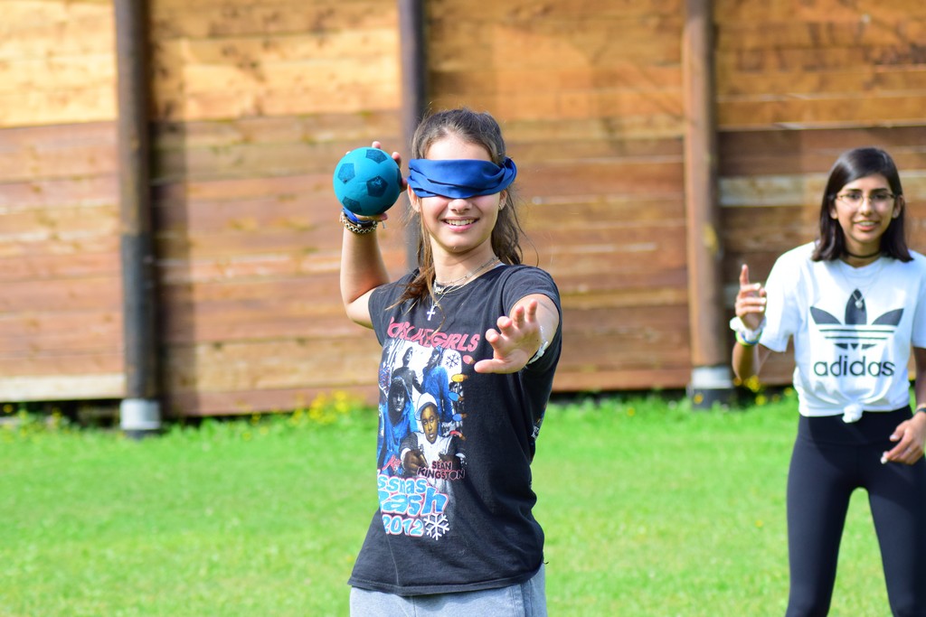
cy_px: 308
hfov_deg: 13.7
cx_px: 463
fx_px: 3859
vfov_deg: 9.2
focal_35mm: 150
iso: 800
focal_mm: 100
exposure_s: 1/1250
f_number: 6.3
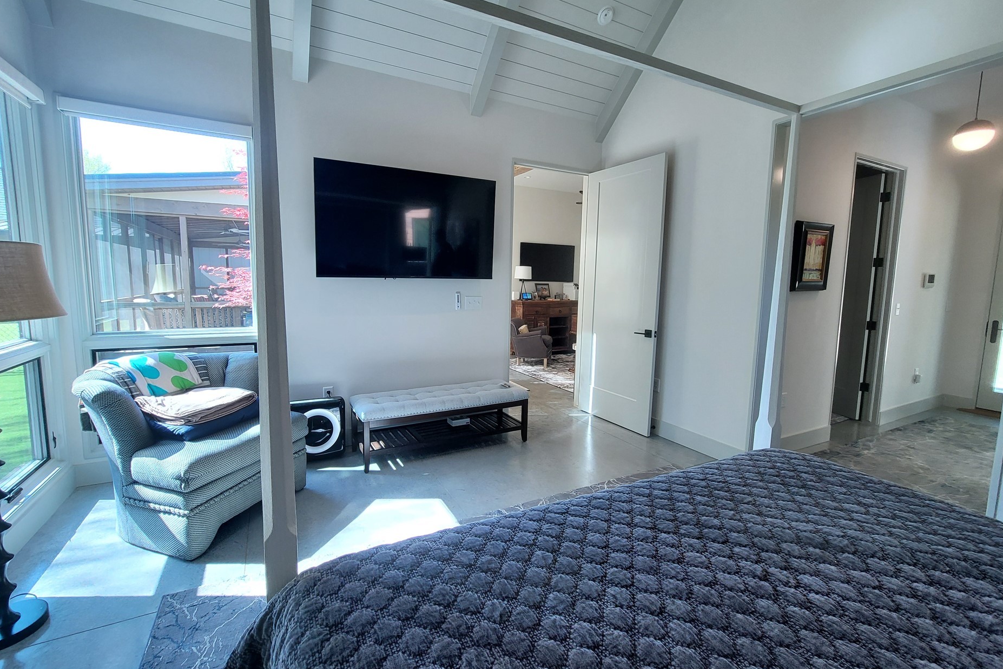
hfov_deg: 104.2
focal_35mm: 14
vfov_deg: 81.2
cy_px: 326
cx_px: 485
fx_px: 390
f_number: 2.2
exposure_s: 1/120
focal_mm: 2.2
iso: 100
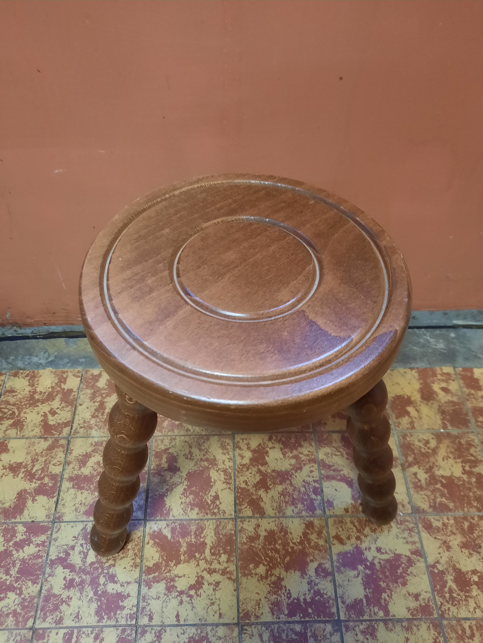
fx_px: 465
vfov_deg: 69.4
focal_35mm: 25
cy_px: 322
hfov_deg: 54.9
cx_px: 242
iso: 500
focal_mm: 4.6
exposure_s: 1/25
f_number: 2
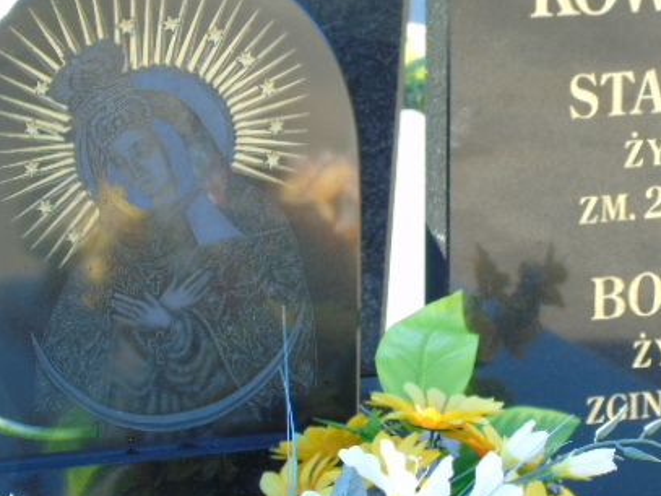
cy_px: 203
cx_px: 492
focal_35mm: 170
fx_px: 3245
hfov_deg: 11.6
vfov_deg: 8.7
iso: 80
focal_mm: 19
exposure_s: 1/50
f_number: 4.4
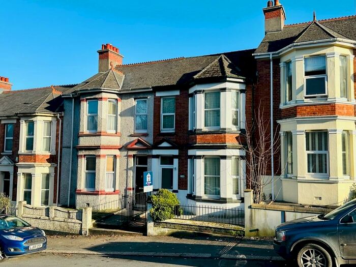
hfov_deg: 71.6
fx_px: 247
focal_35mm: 24
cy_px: 134
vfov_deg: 56.8
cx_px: 178
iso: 80
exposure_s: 1/2967
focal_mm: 6.86
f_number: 1.78
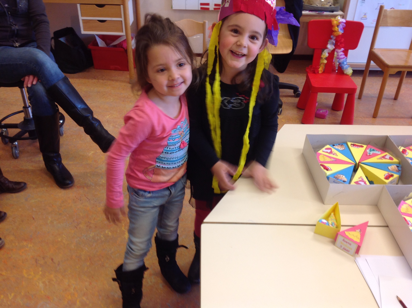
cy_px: 154
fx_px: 416
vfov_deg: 40.6
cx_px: 206
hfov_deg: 52.7
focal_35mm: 35
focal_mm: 4.28
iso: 64
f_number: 2.4
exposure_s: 1/17
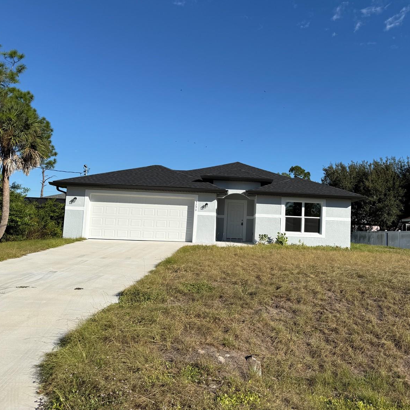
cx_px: 260
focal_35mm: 29
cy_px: 203
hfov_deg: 54.9
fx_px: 389
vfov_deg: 55.6
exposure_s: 1/6173
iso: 80
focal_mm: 6.76
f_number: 1.78
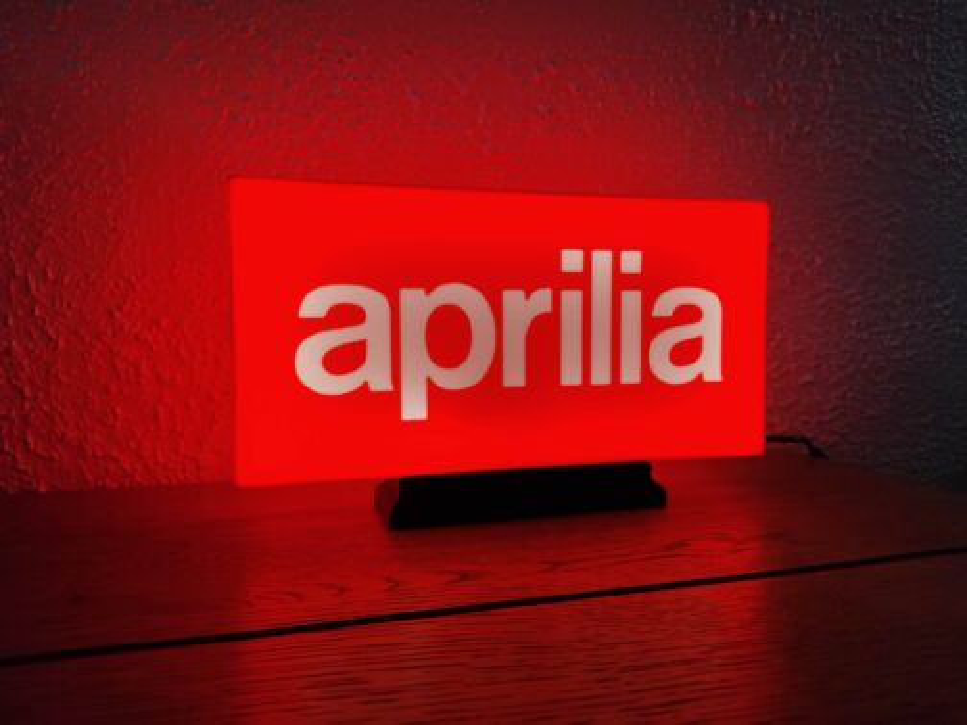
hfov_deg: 67.3
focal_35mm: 26
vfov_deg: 53.1
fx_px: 726
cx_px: 484
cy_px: 362
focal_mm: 4.74
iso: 197
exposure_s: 1/100
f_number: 1.79
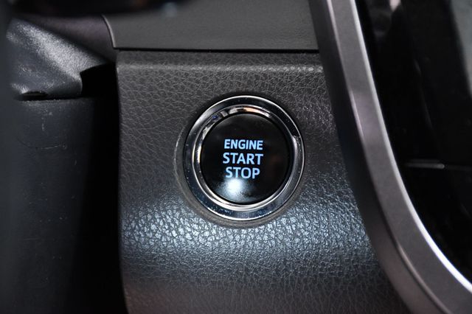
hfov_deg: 16.1
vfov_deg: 10.8
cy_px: 157
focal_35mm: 127
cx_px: 236
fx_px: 1664
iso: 2500
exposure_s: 1/50
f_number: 5.3
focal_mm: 85
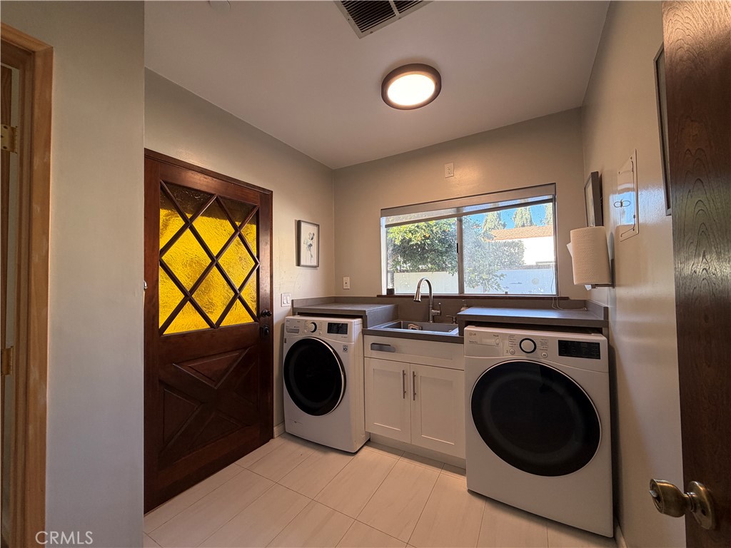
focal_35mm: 14
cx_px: 366
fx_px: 296
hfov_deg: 102.1
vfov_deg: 85.7
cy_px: 274
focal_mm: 2.22
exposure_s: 1/120
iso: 80
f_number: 2.2
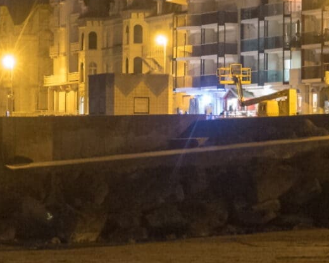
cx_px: 14
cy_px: 132
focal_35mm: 202
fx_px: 1967
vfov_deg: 7.7
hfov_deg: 9.5
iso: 4000
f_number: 2.8
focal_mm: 21
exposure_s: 1/5
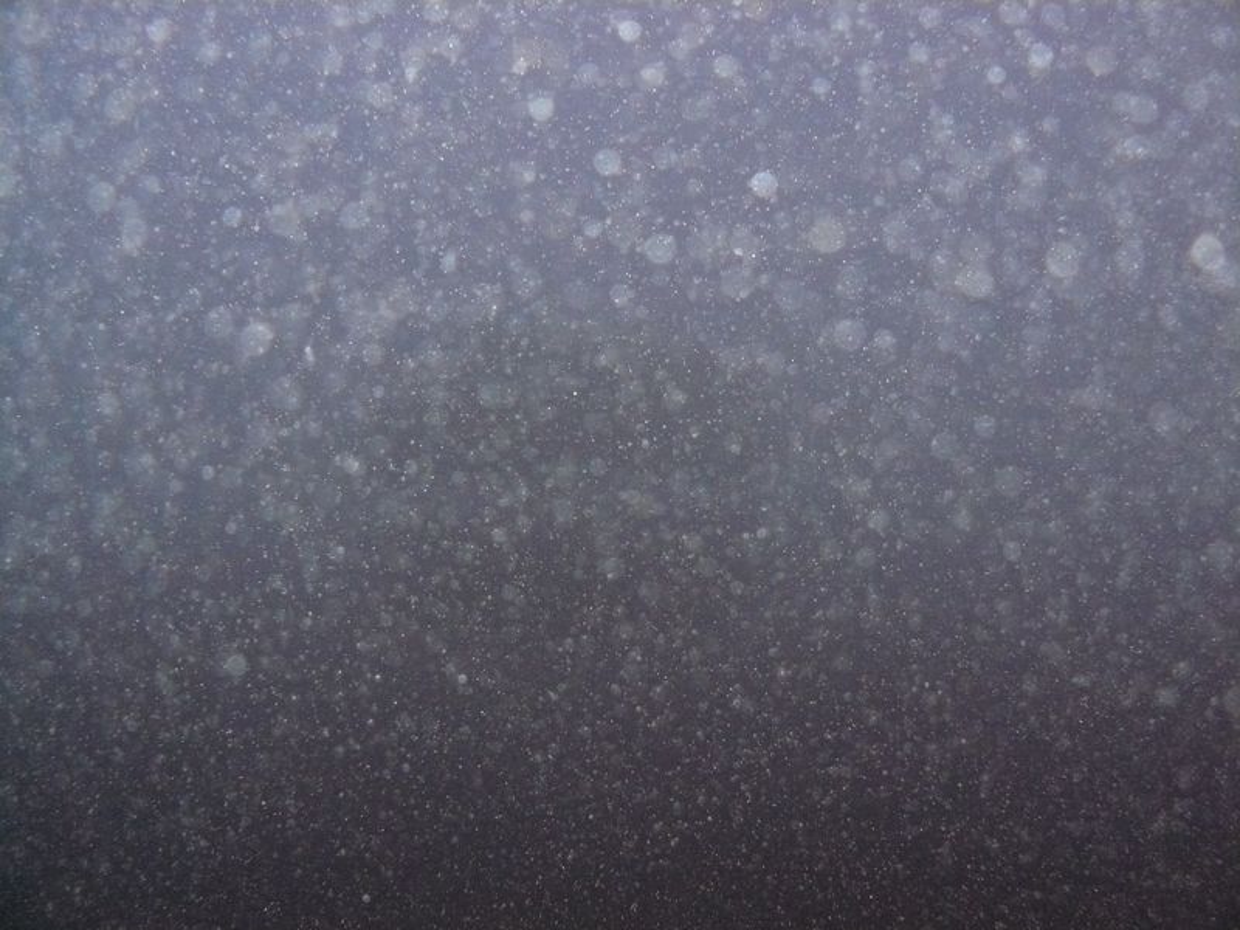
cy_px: 465
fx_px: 1290
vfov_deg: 39.7
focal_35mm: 36
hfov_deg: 51.4
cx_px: 620
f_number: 2.8
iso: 400
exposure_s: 1/30
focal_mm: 6
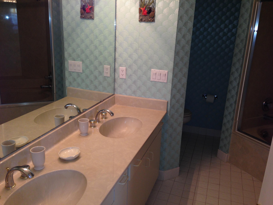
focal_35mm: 33
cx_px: 136
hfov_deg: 55.4
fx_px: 260
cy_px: 102
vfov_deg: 42.9
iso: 50
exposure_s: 1/20
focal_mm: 4.12
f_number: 2.4
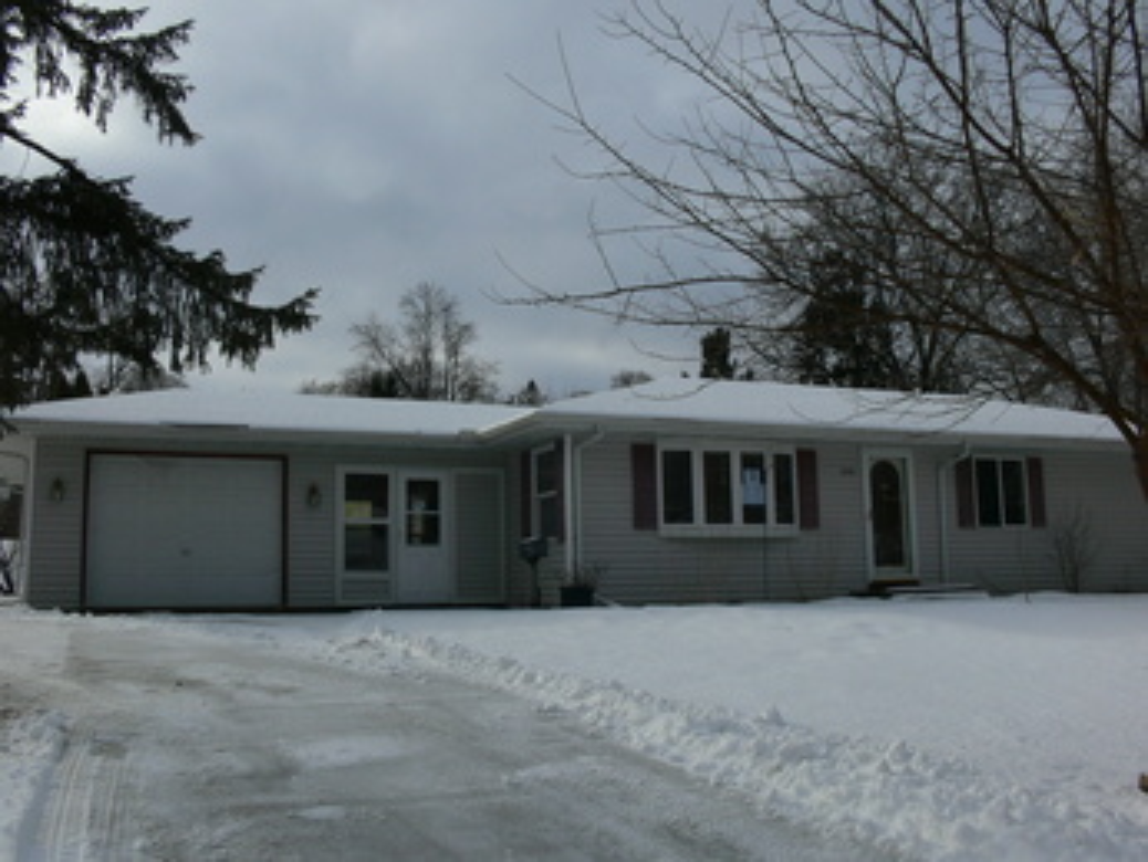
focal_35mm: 48
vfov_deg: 30.3
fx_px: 1593
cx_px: 574
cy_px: 431
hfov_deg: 39.6
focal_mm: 9.1
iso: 80
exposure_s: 1/320
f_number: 5.6
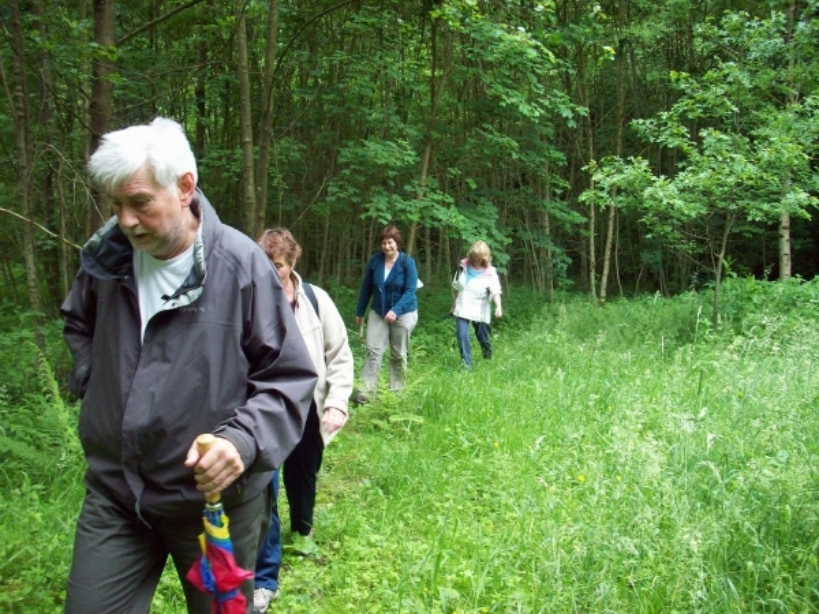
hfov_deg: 50.1
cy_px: 307
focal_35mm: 37
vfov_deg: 38.7
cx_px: 410
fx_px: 875
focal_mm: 6.2
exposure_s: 1/82.2
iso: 160
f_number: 2.8
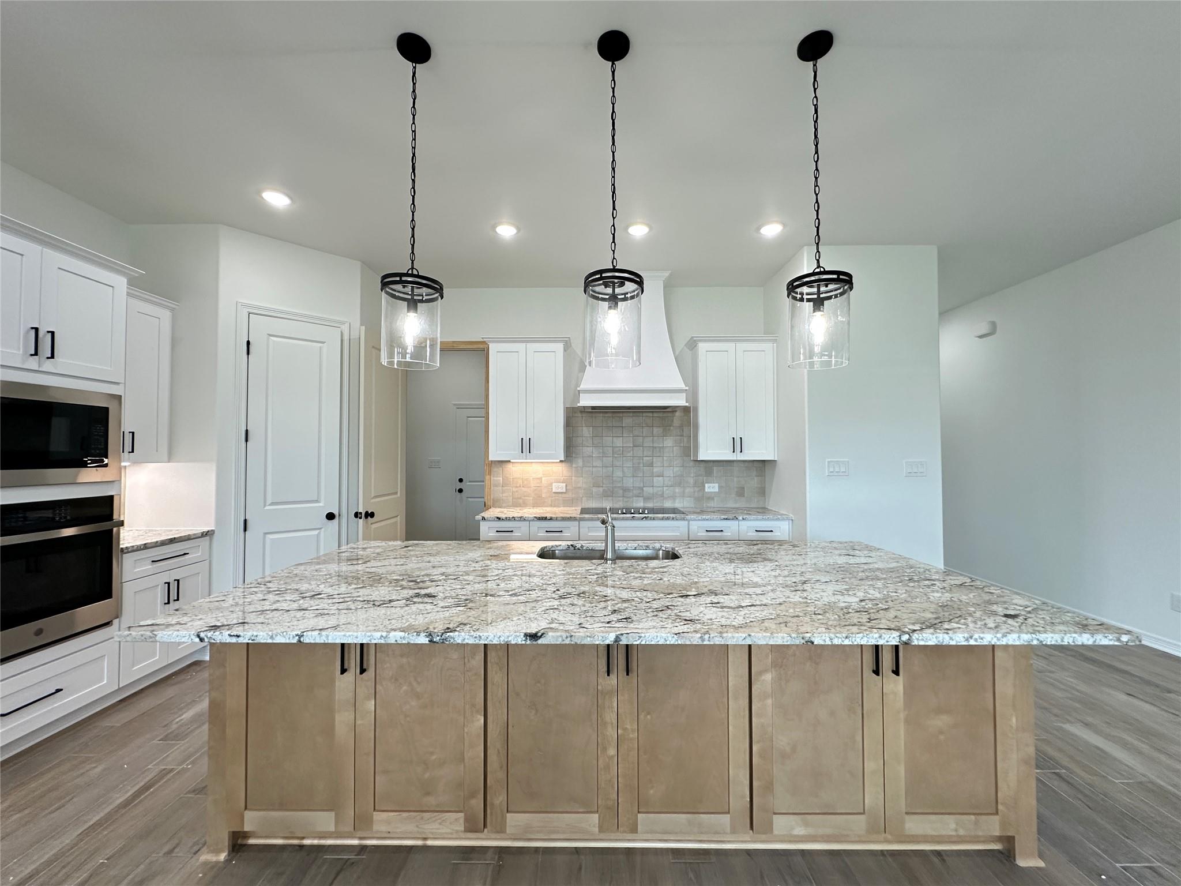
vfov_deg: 85.7
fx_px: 478
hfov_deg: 102.1
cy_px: 443
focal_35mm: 14
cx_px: 590
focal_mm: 2.22
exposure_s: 1/120
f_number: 2.2
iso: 200
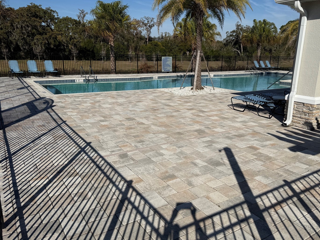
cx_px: 172
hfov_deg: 63.4
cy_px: 122
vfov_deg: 49.8
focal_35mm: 28
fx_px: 259
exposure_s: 1/10309
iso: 80
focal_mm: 6.76
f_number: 1.78
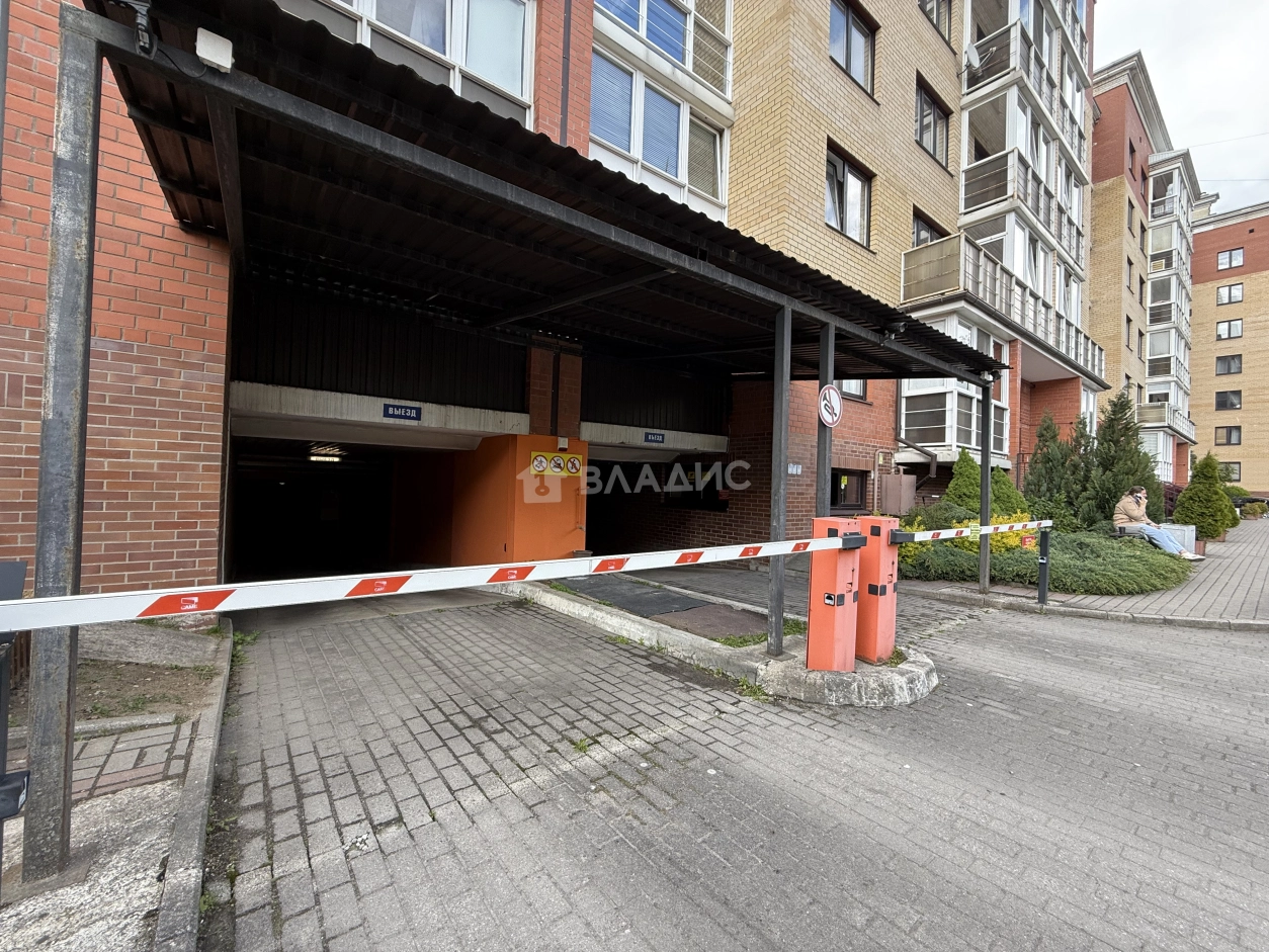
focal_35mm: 14
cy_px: 476
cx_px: 634
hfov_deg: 102.1
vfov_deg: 85.7
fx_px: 513
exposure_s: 1/142
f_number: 2.2
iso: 64
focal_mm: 2.22
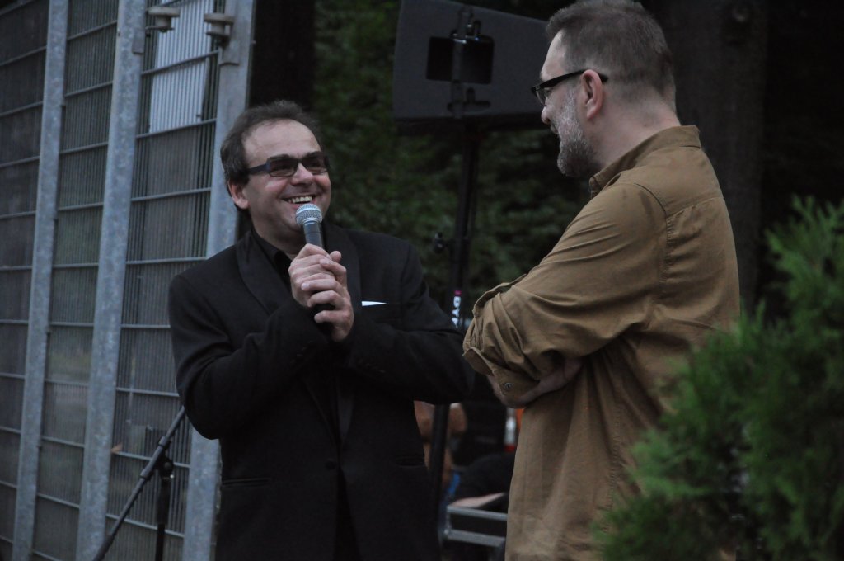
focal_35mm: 138
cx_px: 422
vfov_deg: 9.9
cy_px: 280
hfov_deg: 14.9
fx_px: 3231
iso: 2000
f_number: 5.6
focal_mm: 92
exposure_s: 1/200
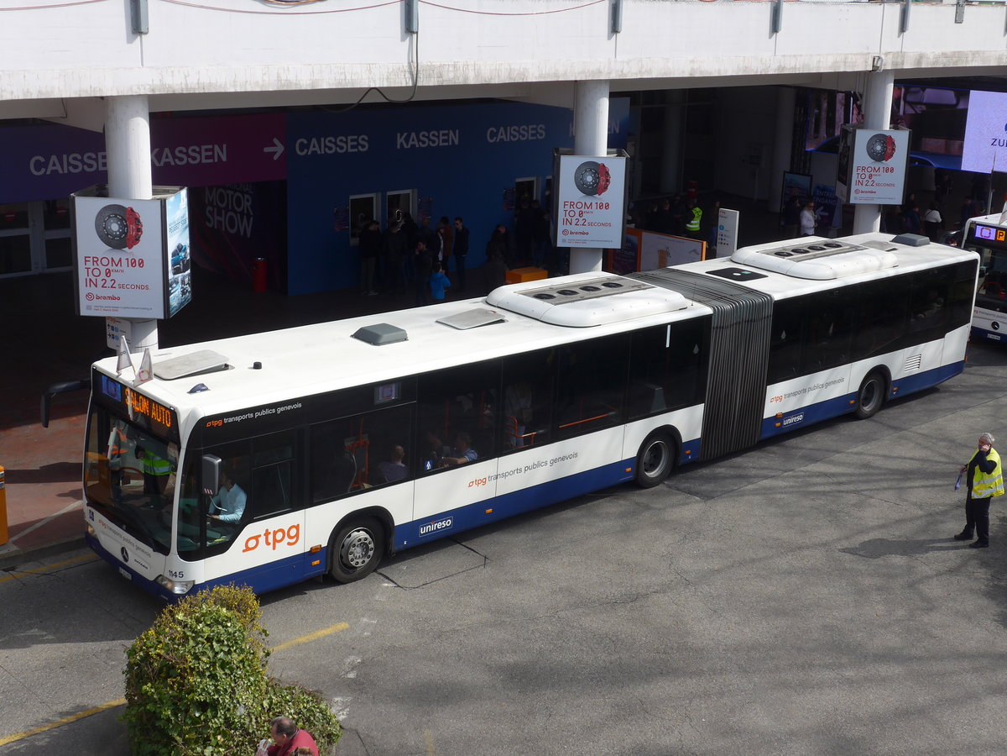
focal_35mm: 49
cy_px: 378
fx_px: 1425
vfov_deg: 29.7
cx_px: 504
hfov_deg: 38.9
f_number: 3.2
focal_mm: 10.1
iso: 80
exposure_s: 1/1000
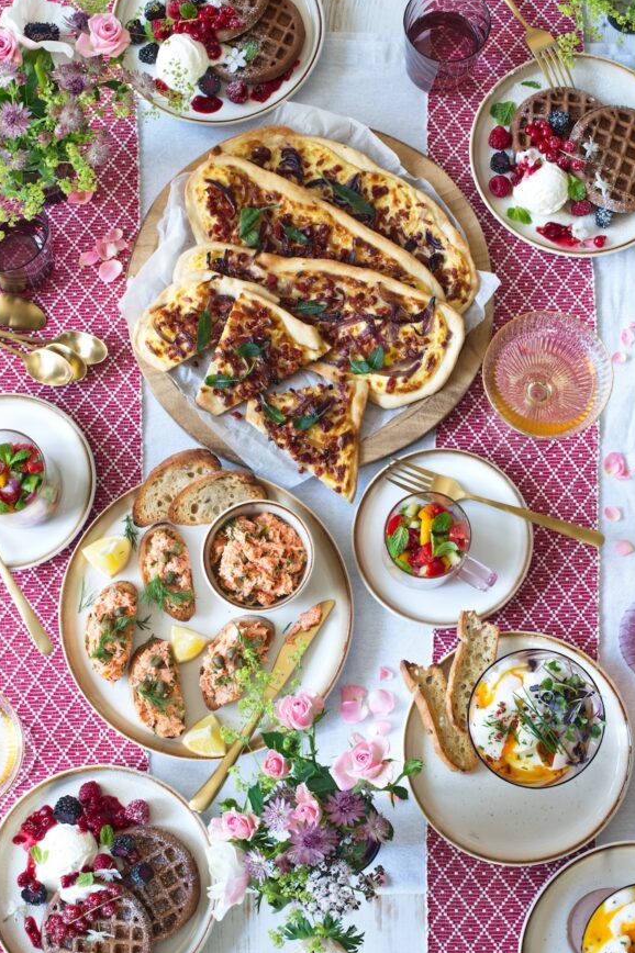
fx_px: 1562
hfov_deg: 23.0
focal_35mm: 59
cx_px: 318
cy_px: 463
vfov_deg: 33.9
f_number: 16
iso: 100
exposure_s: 2
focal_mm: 50
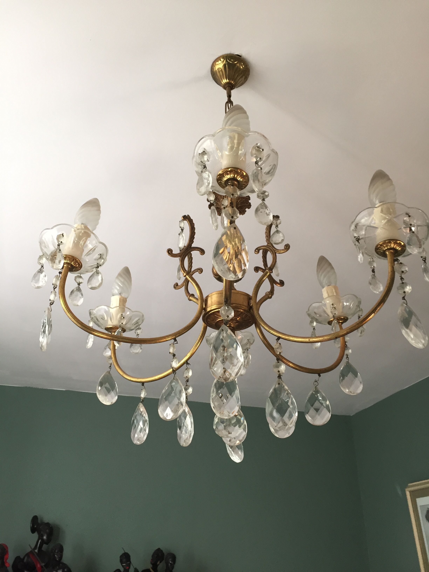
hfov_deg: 48.2
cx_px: 214
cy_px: 286
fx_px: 479
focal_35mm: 29
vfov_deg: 61.7
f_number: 2.2
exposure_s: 1/33
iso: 100
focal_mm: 4.15
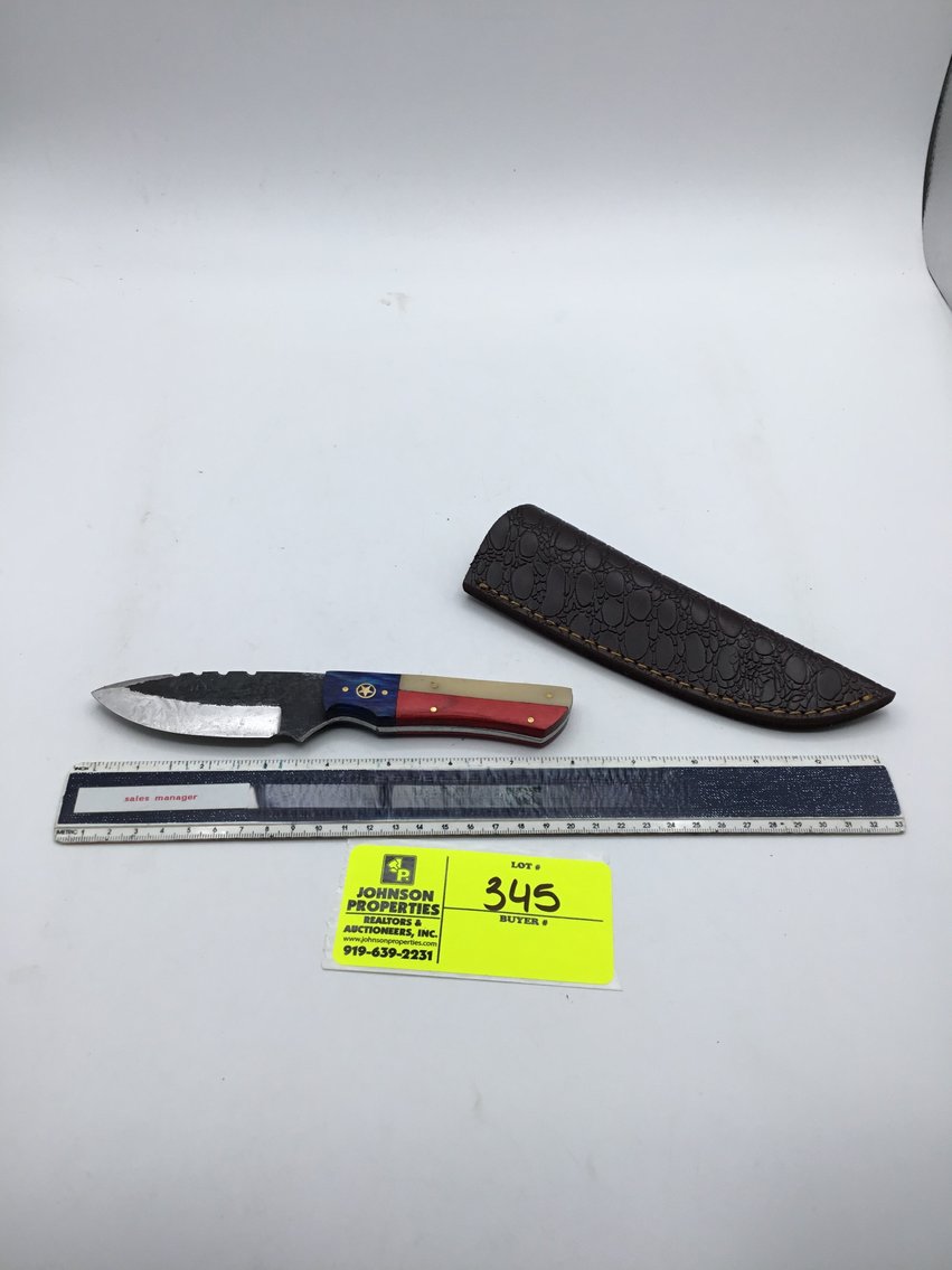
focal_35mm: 31
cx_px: 476
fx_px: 1137
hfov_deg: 45.4
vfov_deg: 58.4
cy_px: 635
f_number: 2.4
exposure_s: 1/128
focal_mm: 3.3
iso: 25
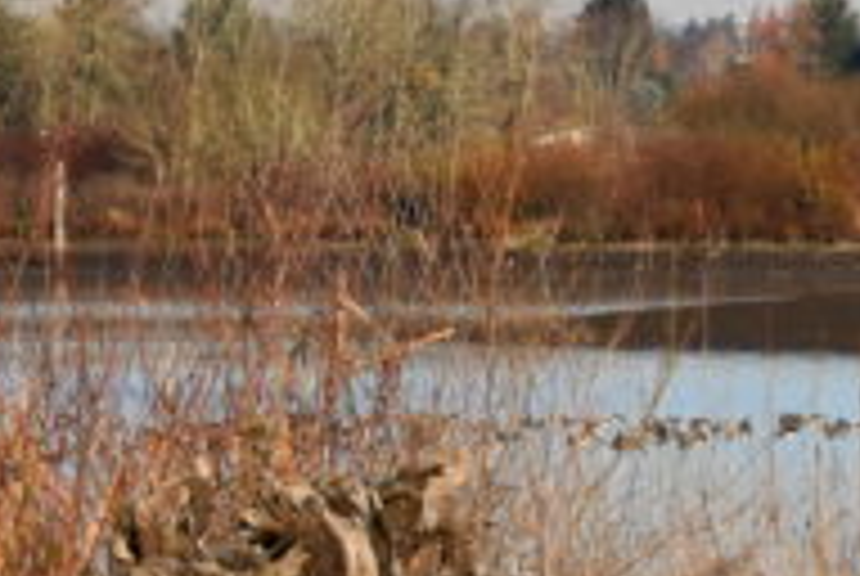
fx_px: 13446
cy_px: -317
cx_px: 1013
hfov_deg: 3.7
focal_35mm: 562
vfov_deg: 2.5
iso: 360
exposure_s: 1/1000
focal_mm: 70
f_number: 8
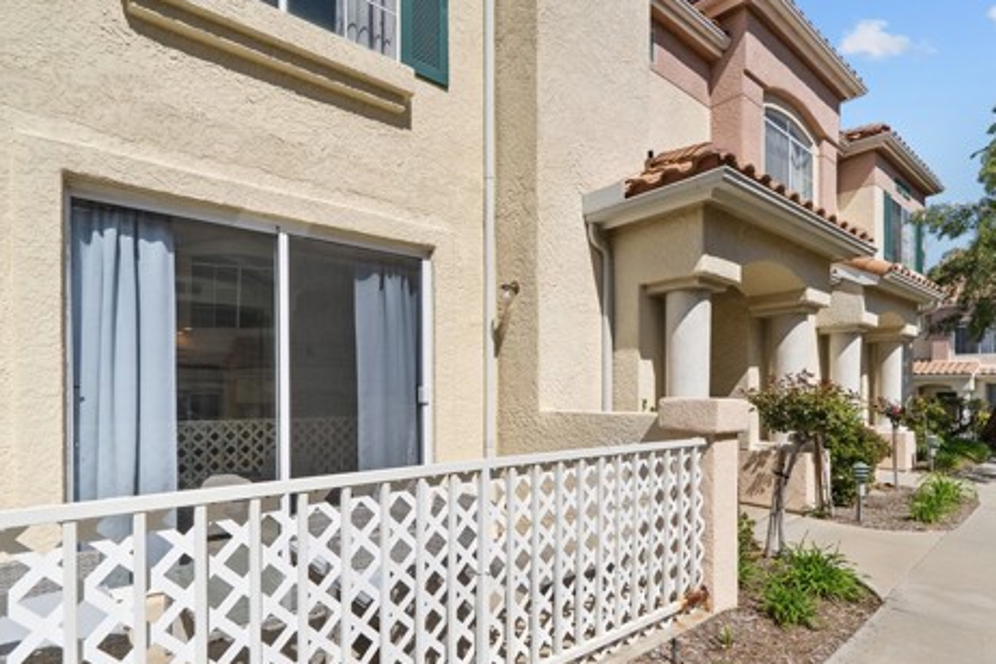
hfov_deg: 90.0
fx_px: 498
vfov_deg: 66.9
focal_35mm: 18
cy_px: 391
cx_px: 479
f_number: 9
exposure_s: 1/320
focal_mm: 13
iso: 200
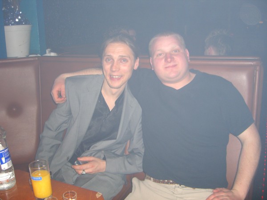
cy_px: 100
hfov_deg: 49.0
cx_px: 134
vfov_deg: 37.7
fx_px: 293
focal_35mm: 38
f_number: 2.8
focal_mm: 7.9
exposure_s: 1/60
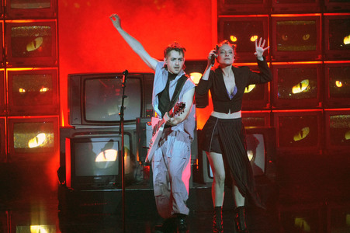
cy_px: 116
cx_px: 175
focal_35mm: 300
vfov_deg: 4.6
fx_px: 2914
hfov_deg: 6.9
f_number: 5.6
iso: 2500
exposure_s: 1/125
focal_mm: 200
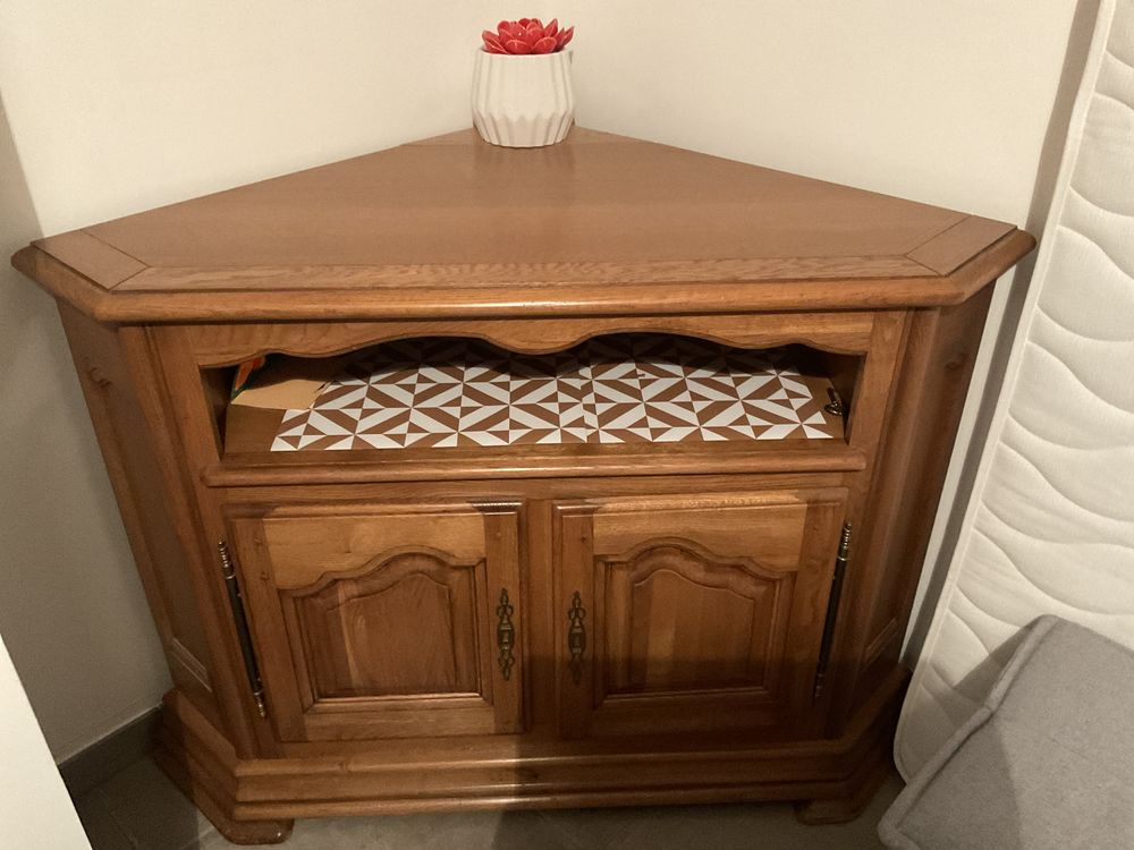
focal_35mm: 29
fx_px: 950
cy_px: 425
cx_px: 567
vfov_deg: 48.2
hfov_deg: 61.7
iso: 500
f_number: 1.8
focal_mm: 3
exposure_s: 1/30
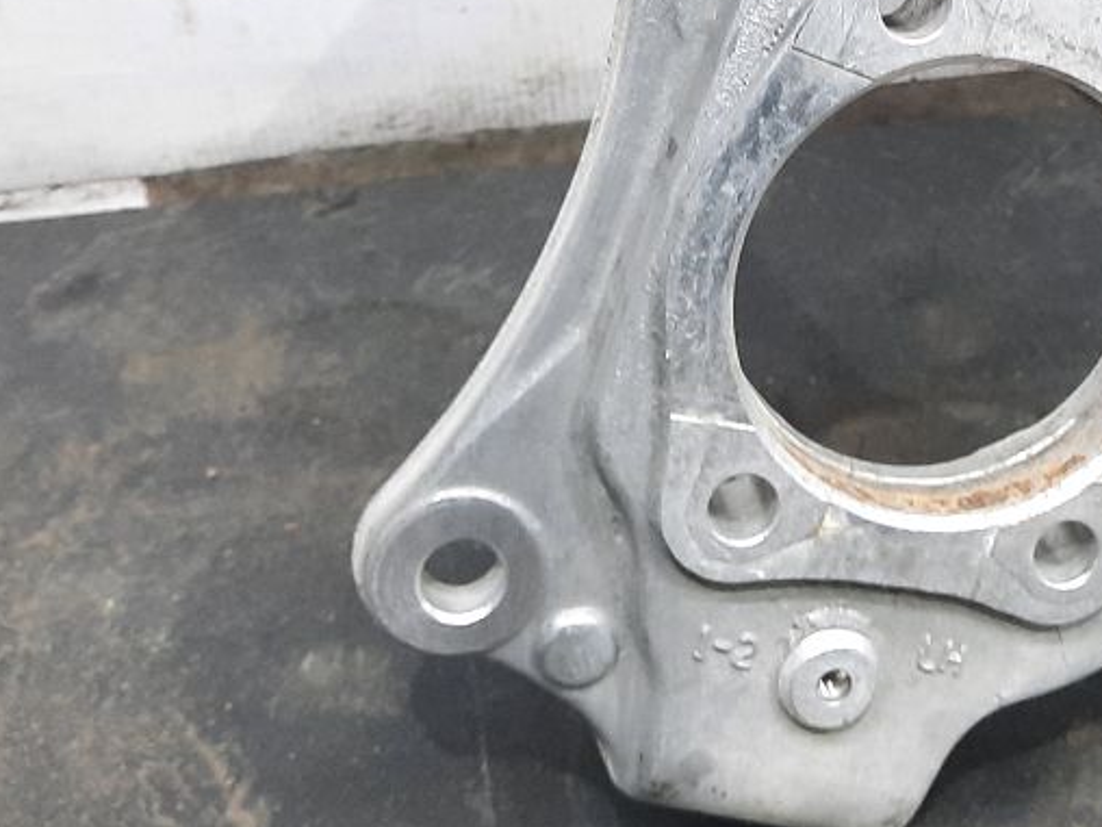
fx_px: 1878
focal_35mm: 59
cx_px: 909
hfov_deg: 31.7
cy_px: 7
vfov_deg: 23.8
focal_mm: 4.6
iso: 320
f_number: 2
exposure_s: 1/33
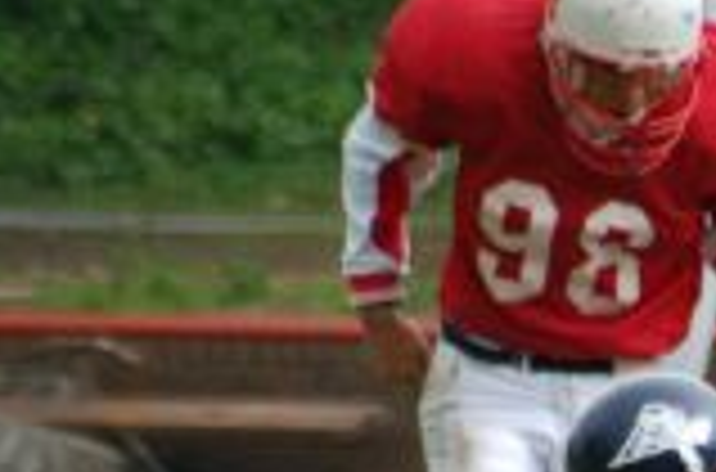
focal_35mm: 1285
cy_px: 598
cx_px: 979
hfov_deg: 1.6
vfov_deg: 1.1
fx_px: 25481
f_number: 5.6
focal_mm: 300
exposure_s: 1/500
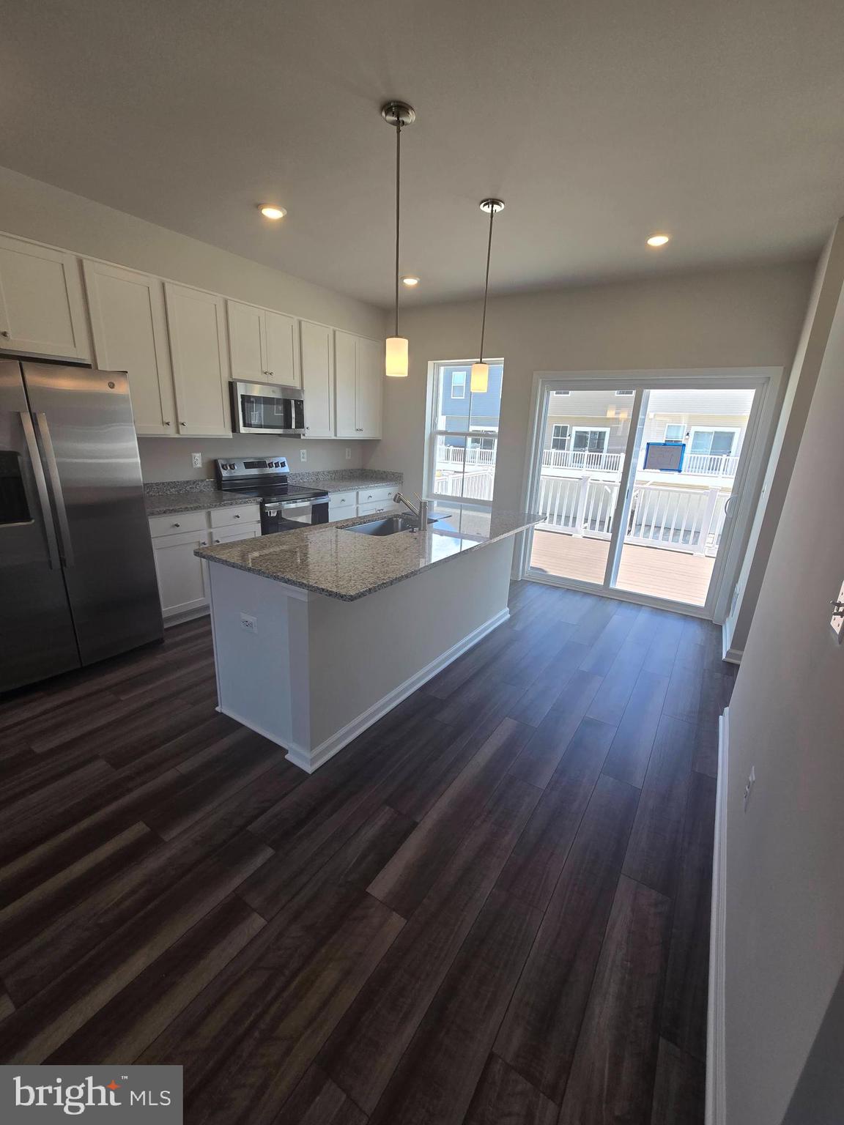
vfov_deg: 106.2
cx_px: 422
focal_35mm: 13
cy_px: 562
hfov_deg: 89.9
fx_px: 423
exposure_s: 1/158
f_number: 2.2
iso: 50
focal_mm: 2.2
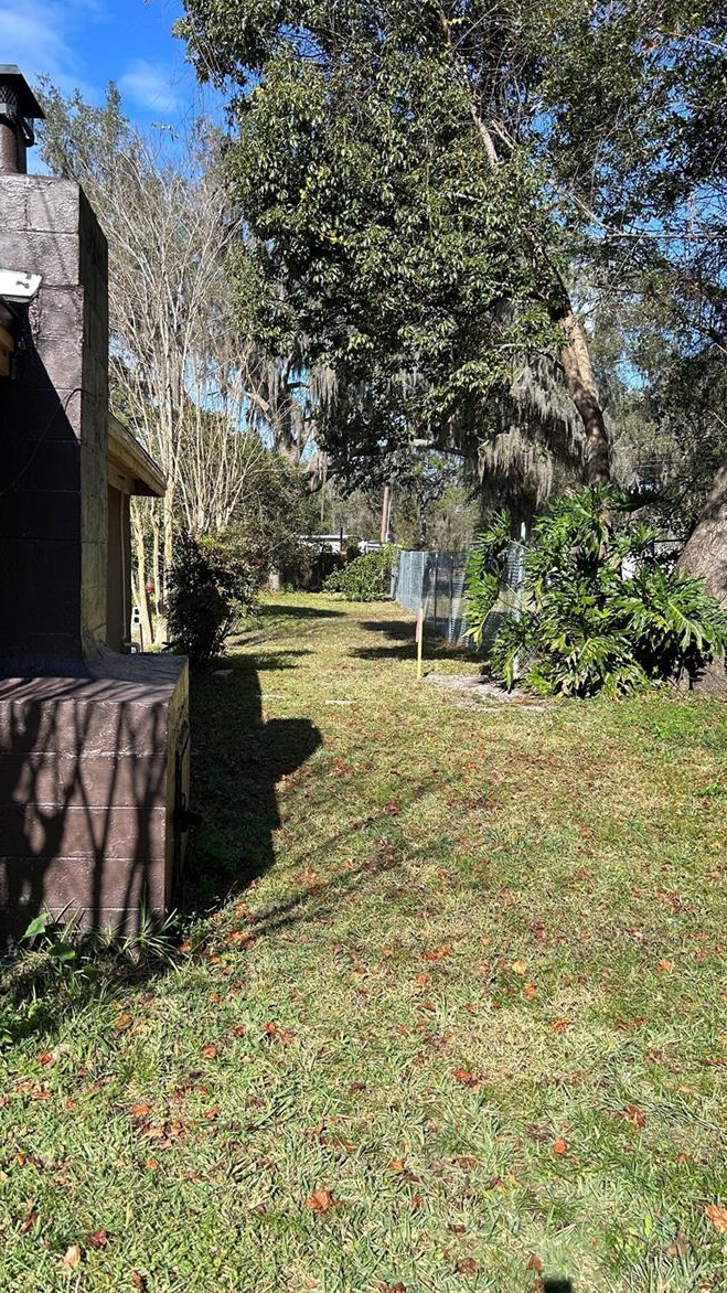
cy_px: 651
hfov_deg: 40.1
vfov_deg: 66.1
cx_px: 304
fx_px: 994
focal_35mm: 29
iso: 50
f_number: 1.5
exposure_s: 1/1901
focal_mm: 5.7
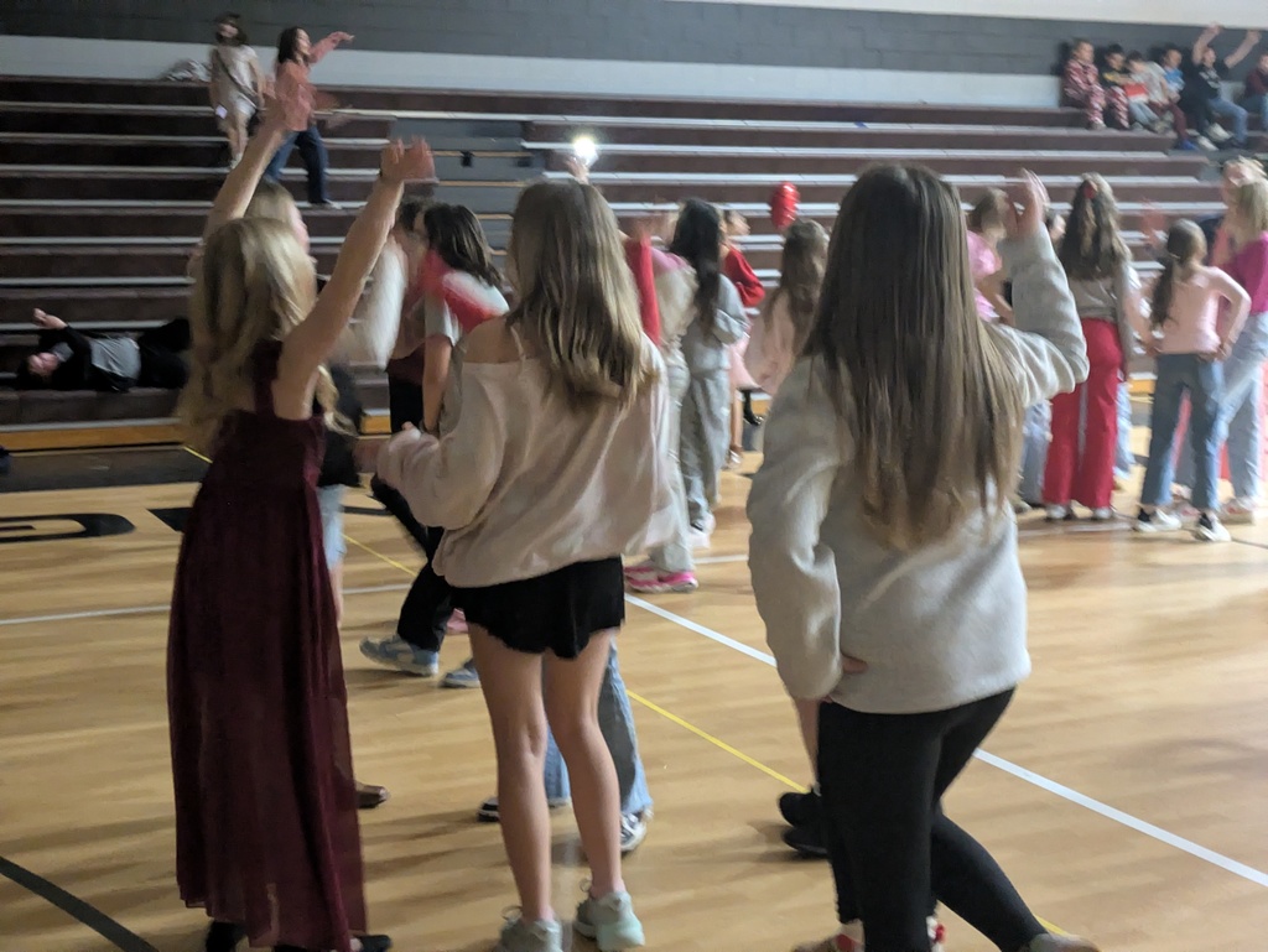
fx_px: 1869
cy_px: 476
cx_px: 634
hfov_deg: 37.5
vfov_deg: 28.6
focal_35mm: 51
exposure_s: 1/24
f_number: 1.89
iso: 674
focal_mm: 5.43
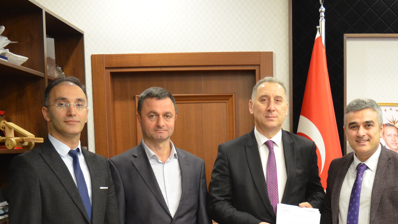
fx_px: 686
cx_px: 265
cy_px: 254
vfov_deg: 17.8
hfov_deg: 32.1
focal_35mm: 65
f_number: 3.8
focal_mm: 21
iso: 1600
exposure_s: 1/30
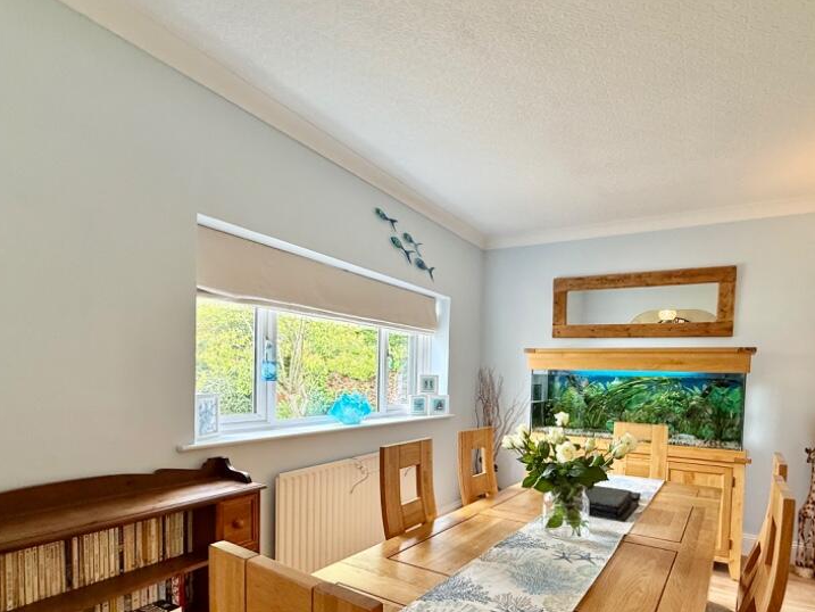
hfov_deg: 81.3
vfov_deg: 64.7
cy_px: 395
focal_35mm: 20
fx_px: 471
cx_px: 461
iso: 160
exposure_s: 1/100
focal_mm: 2.22
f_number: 2.2
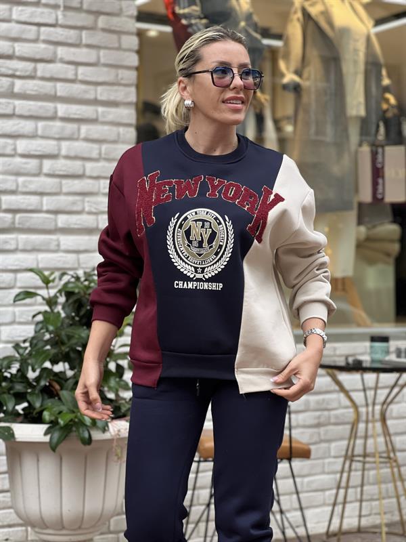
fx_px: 1204
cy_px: 271
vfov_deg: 25.3
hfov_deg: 19.1
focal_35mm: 77
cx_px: 203
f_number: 2.8
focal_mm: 9
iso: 160
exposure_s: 1/121
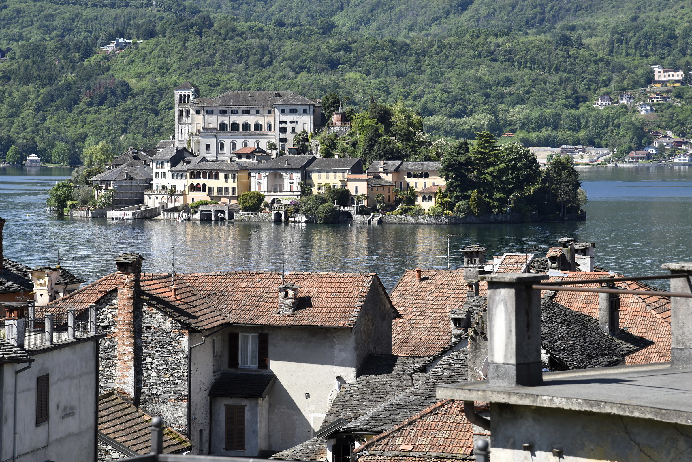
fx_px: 2115
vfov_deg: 12.5
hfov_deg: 18.6
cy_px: 231
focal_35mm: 110
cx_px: 346
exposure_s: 1/160
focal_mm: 110
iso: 100
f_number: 9
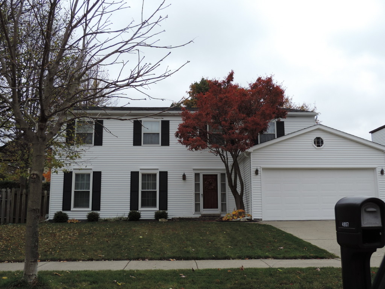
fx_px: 389
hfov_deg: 52.6
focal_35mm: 35
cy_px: 144
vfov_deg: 40.7
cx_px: 192
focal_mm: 6.2
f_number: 3.3
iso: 80
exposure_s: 1/320
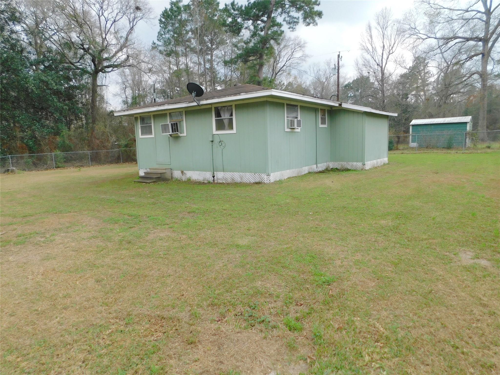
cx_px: 250
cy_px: 188
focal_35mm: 23
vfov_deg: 58.9
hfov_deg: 73.9
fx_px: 332
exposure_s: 1/500
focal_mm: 4
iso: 125
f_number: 3
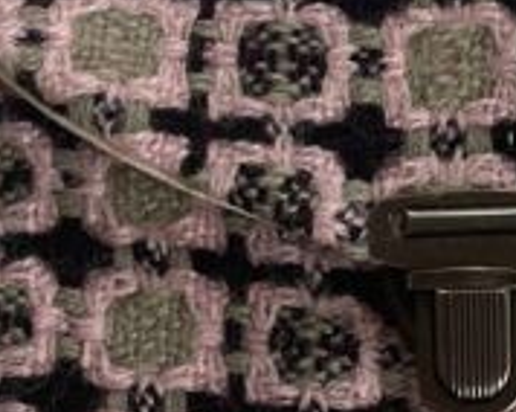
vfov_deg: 13.5
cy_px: 308
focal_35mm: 114
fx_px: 1739
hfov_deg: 16.6
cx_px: 493
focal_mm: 4.2
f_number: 1.6
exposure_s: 1/60
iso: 250
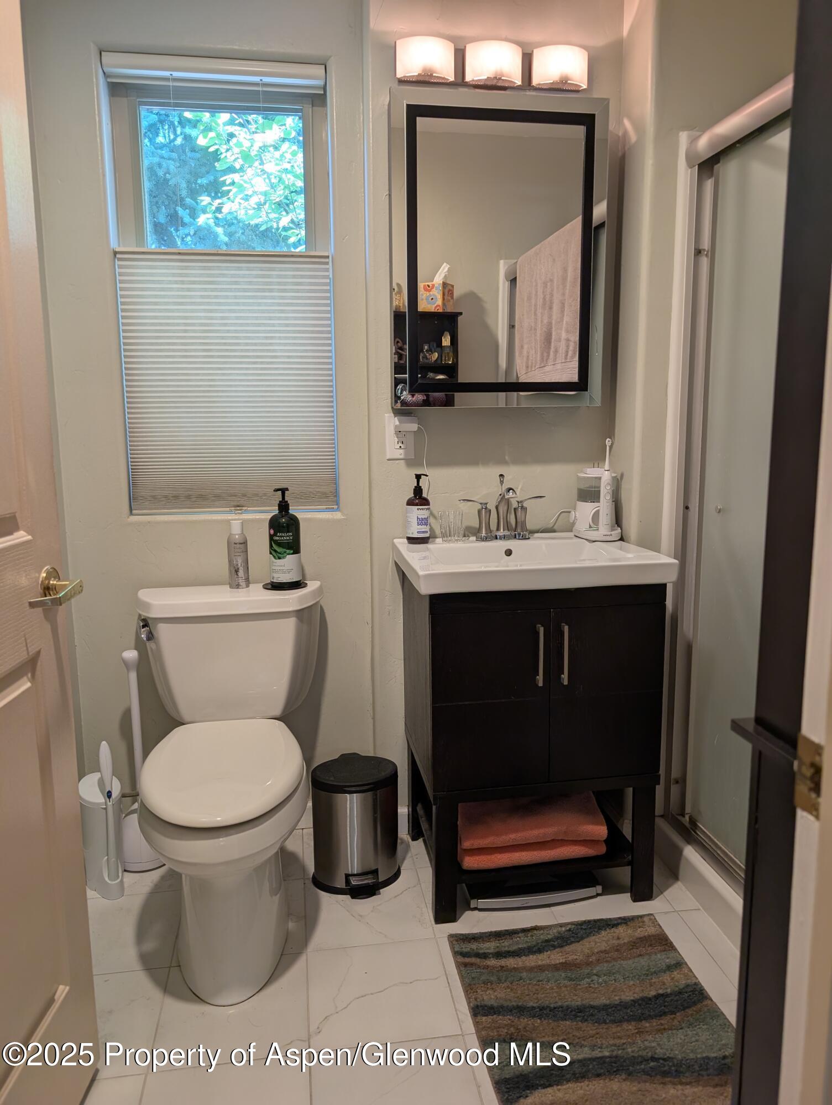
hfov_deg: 56.9
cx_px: 416
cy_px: 552
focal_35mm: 24
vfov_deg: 71.5
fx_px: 767
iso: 30
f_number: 1.68
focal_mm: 6.9
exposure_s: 1/24
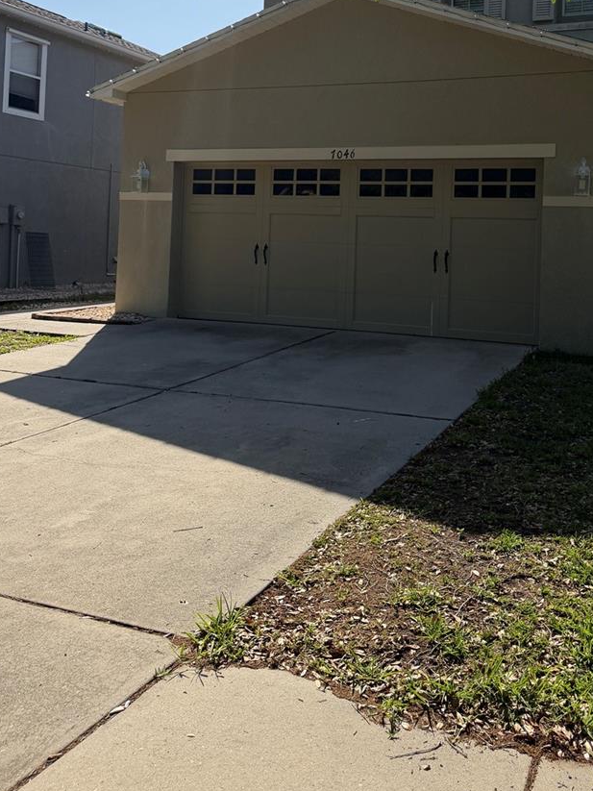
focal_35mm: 35
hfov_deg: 40.4
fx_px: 800
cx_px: 373
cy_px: 225
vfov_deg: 51.0
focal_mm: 6.76
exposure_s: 1/8130
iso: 125
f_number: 1.78
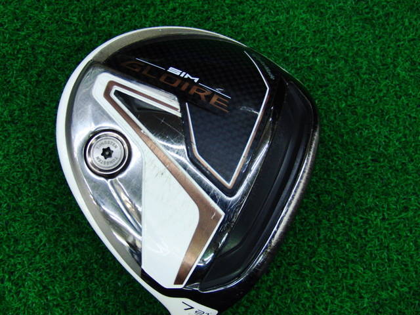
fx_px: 449
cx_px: 210
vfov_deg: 38.7
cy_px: 158
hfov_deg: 50.1
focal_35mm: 37
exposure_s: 1/80
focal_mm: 6.42
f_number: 3.6
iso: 250
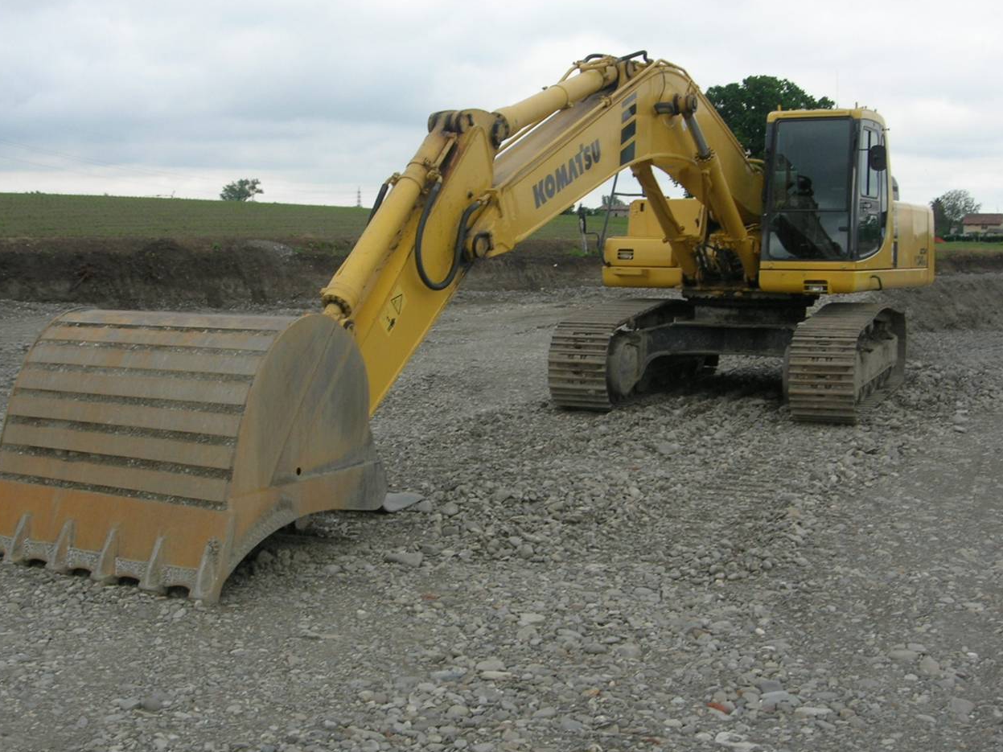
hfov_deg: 40.4
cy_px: 345
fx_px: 1362
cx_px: 495
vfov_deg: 30.9
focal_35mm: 47
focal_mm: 7.8
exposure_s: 1/203
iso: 64
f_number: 4.8
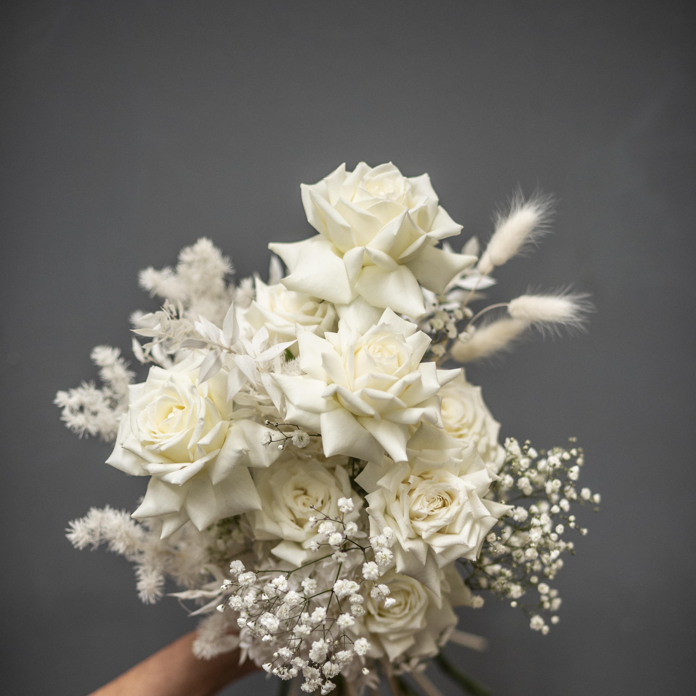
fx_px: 2479
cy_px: 475
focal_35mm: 109
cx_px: 348
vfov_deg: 15.9
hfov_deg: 16.0
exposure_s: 1/320
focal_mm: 85
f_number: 1.8
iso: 800
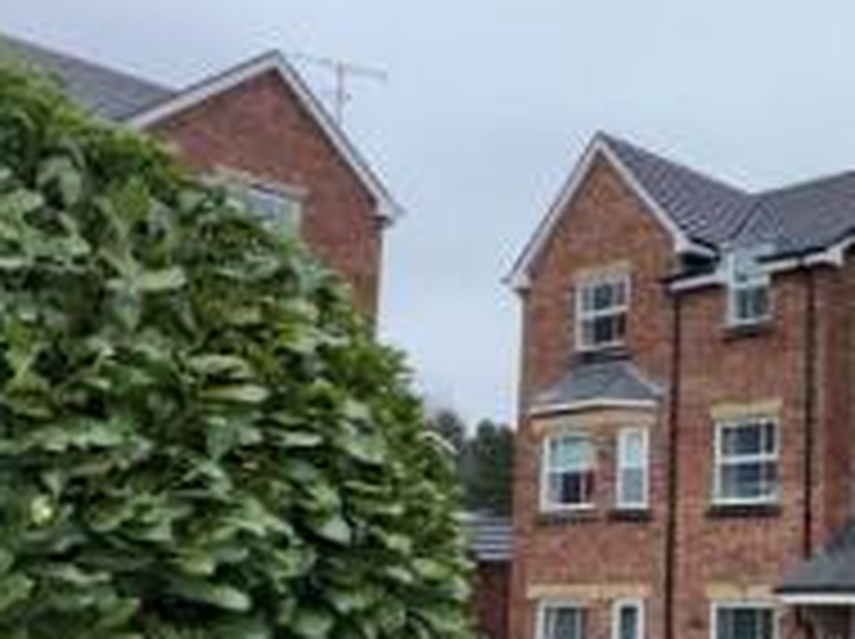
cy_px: 430
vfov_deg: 33.2
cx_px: 1015
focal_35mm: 43
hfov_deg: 35.2
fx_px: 1061
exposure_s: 1/121
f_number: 2.2
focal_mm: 2.22
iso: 100
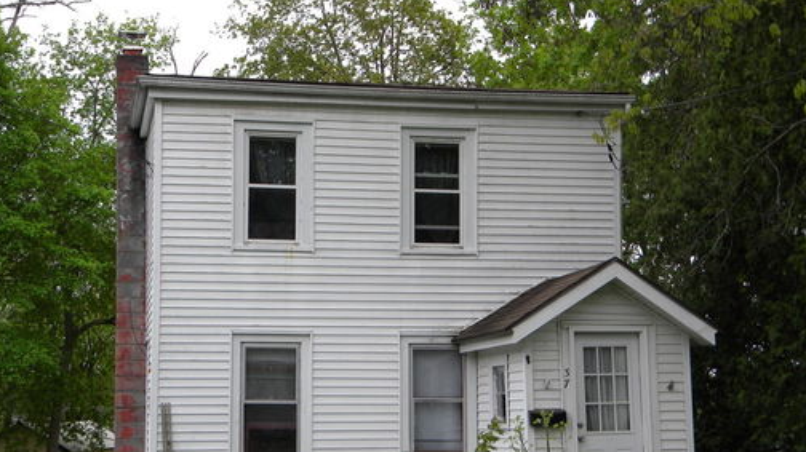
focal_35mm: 62
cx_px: 400
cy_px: 300
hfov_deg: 33.8
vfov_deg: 19.3
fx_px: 1324
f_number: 4.1
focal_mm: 10.1
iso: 80
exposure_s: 1/79.8
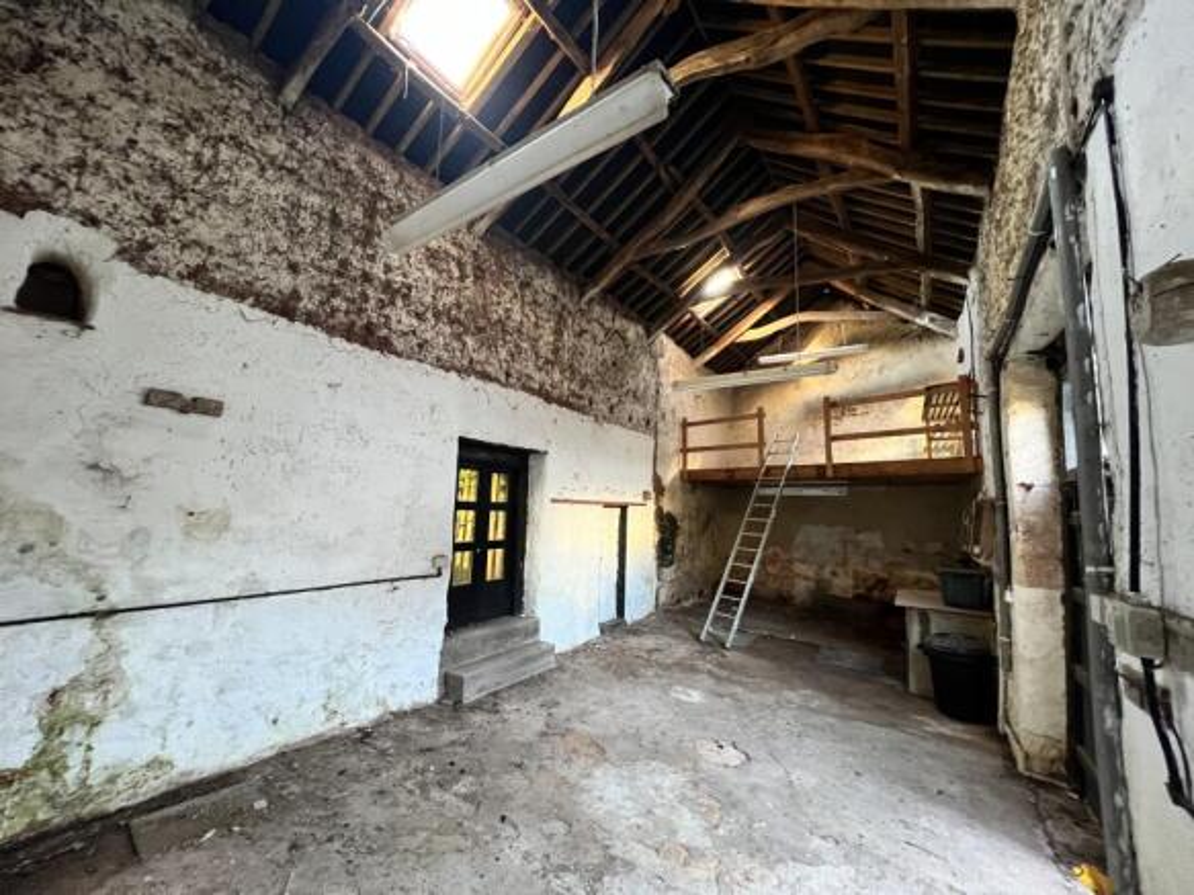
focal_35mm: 13
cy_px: 448
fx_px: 448
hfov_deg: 106.2
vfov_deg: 89.9
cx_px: 597
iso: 640
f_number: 1.8
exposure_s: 1/60
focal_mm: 1.57
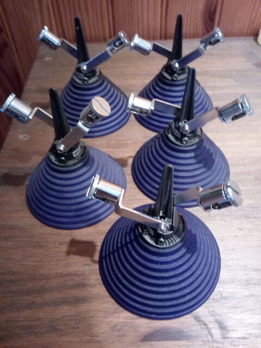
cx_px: 130
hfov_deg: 51.4
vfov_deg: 65.3
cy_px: 174
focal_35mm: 27
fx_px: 271
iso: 1583
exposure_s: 1/16.7
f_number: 2
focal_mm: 3.5
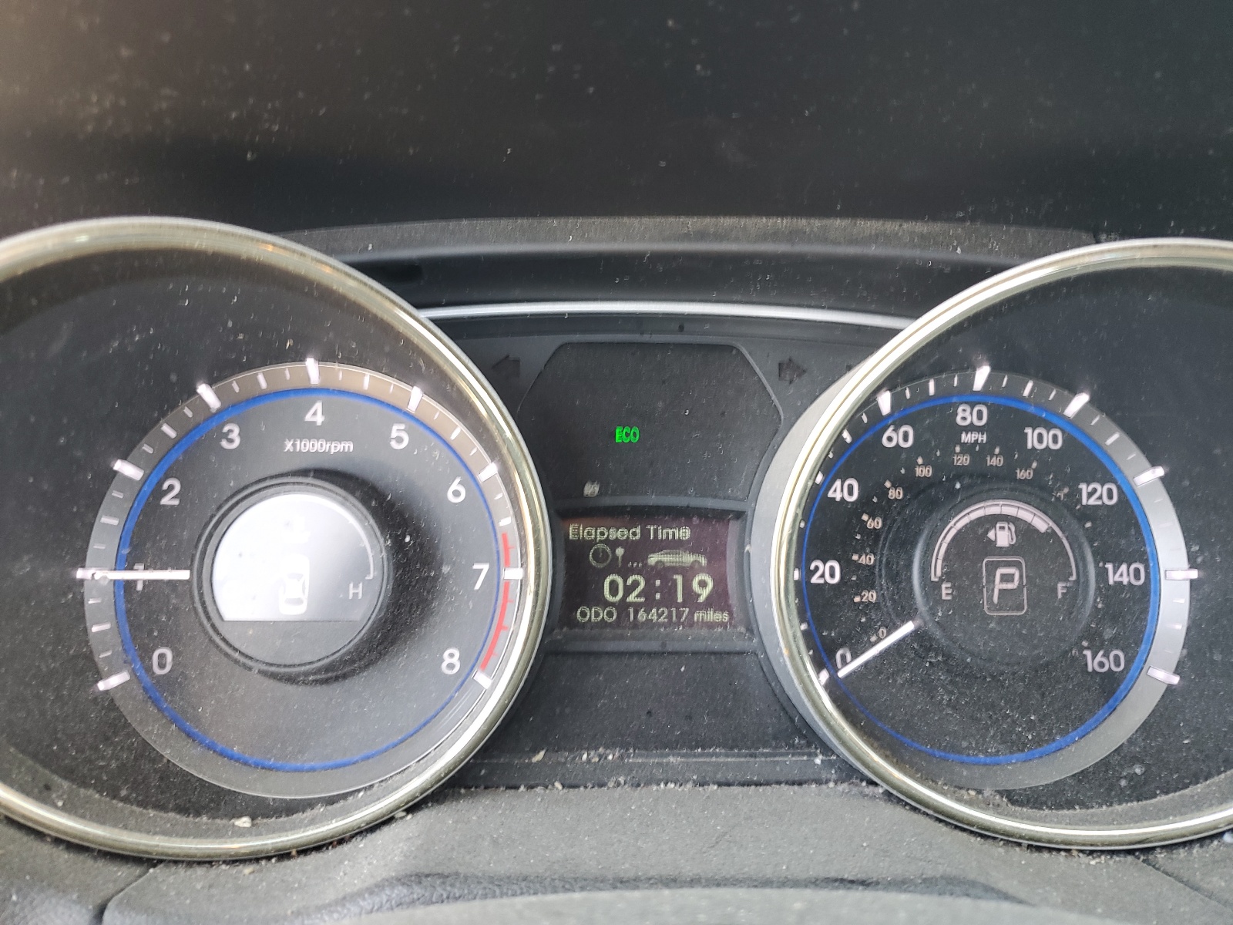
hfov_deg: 67.3
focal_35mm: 26
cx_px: 616
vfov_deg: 53.1
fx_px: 926
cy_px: 462
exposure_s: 1/60.2
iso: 67
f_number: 1.5
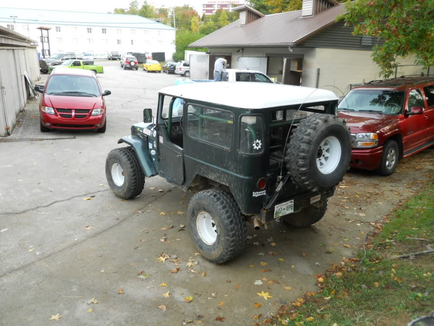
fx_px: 351
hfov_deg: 63.4
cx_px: 217
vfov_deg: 49.7
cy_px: 163
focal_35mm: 28
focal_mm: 5
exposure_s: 1/250
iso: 160
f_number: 2.7
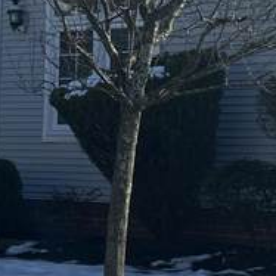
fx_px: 1416
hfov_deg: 11.0
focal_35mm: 157
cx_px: -30
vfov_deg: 11.1
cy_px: 89
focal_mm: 5.7
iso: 50
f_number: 1.5
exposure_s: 1/4831
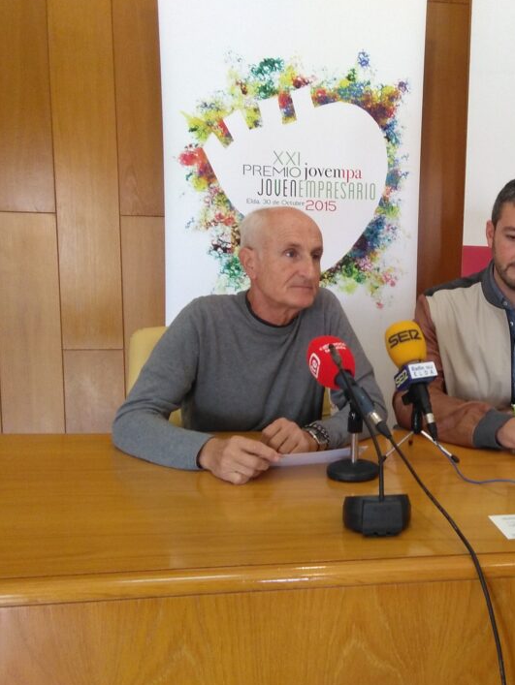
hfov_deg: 36.4
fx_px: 753
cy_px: 342
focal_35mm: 38
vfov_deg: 49.0
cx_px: 417
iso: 200
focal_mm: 2.34
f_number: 2.2
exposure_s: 1/30
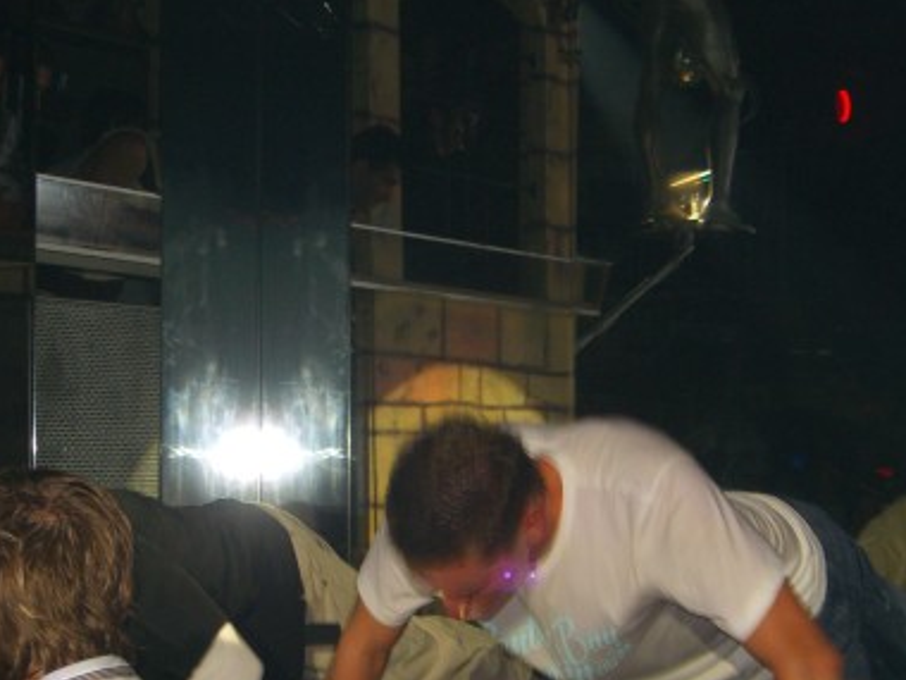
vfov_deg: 16.3
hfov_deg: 21.8
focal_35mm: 90
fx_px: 2356
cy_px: 494
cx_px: 403
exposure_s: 1/60
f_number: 3.6
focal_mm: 11.8
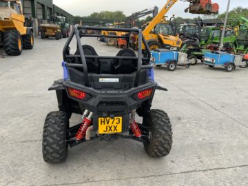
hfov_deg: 61.7
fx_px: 208
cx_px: 124
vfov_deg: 48.2
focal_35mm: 29
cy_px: 93
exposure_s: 1/122
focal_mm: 3
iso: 32
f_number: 1.8
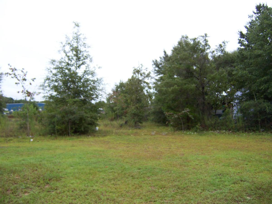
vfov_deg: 42.9
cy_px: 102
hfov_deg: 55.4
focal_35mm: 33
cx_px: 136
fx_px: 259
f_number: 2.8
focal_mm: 5.5
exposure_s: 1/90
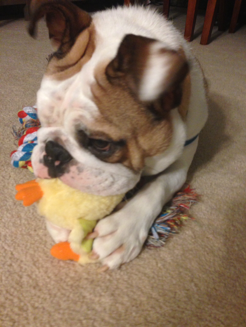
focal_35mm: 33
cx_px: 123
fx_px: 313
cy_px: 164
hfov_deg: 42.9
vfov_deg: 55.4
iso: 250
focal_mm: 4.12
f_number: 2.4
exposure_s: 1/20
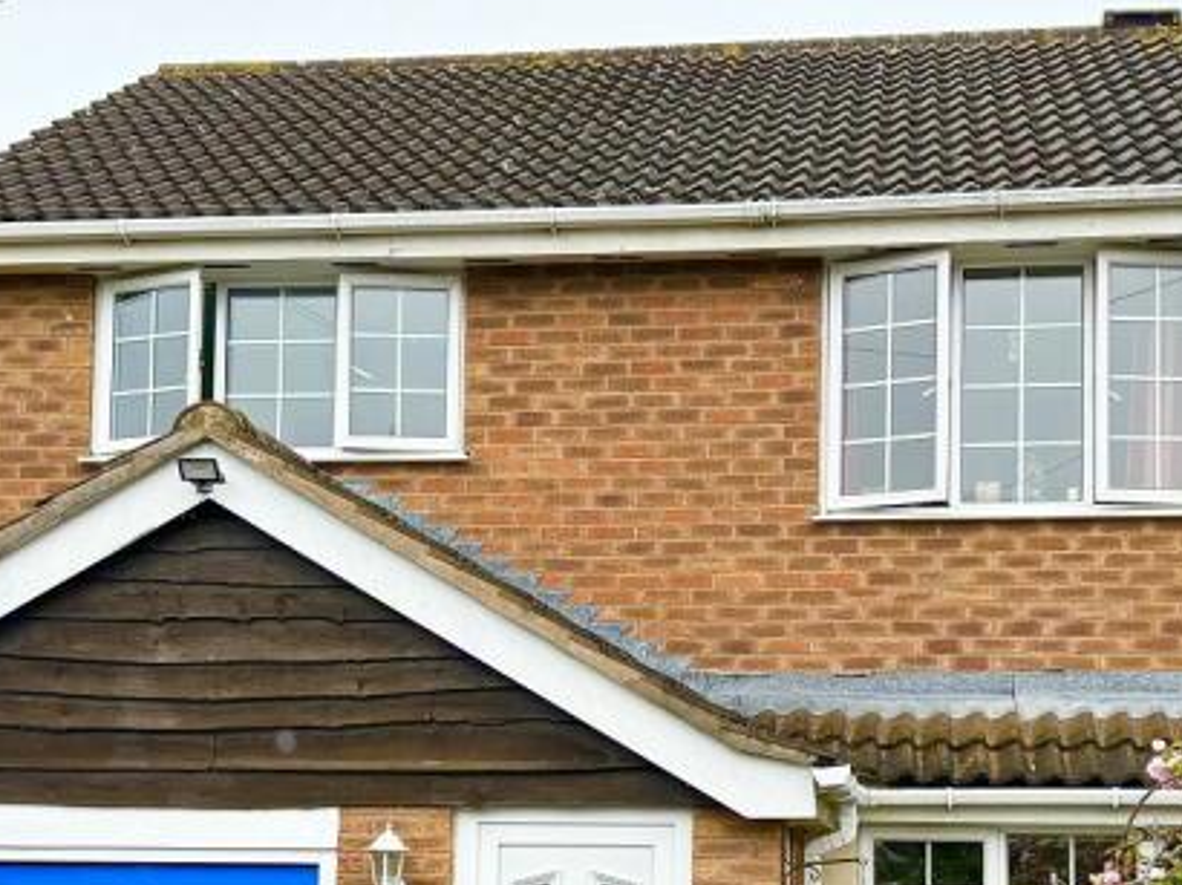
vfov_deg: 22.2
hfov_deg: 29.8
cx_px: 620
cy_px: 735
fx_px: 2218
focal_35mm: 65
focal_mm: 5.96
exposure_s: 1/1949
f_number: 1.6
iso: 50
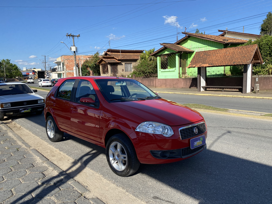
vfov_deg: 53.1
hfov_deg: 67.3
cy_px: 102
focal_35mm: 26
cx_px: 136
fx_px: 204
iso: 32
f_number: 1.8
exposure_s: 1/2358
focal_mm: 4.25
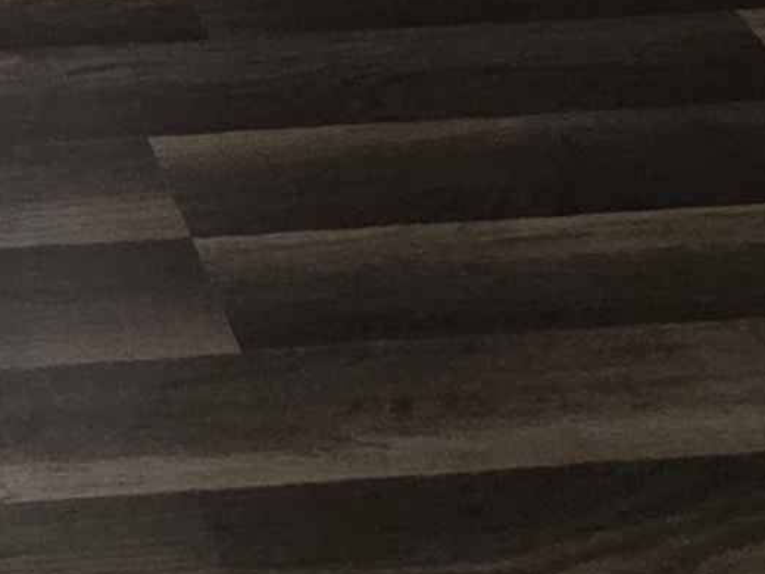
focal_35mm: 100
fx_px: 2210
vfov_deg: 9.9
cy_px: -1273
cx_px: -472
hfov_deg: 17.2
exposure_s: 1/60
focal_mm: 2.2
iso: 400
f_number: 1.9
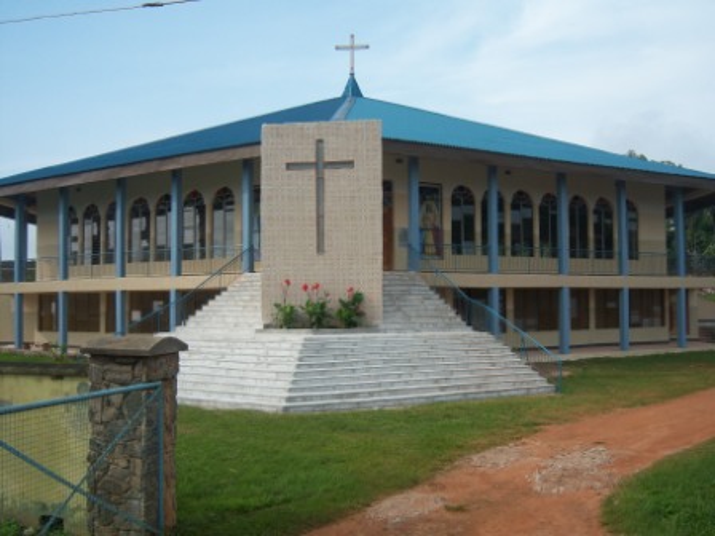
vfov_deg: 39.7
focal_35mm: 36
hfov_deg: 51.4
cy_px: 268
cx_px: 358
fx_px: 744
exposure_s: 1/400
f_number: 4.8
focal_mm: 7.5
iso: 80
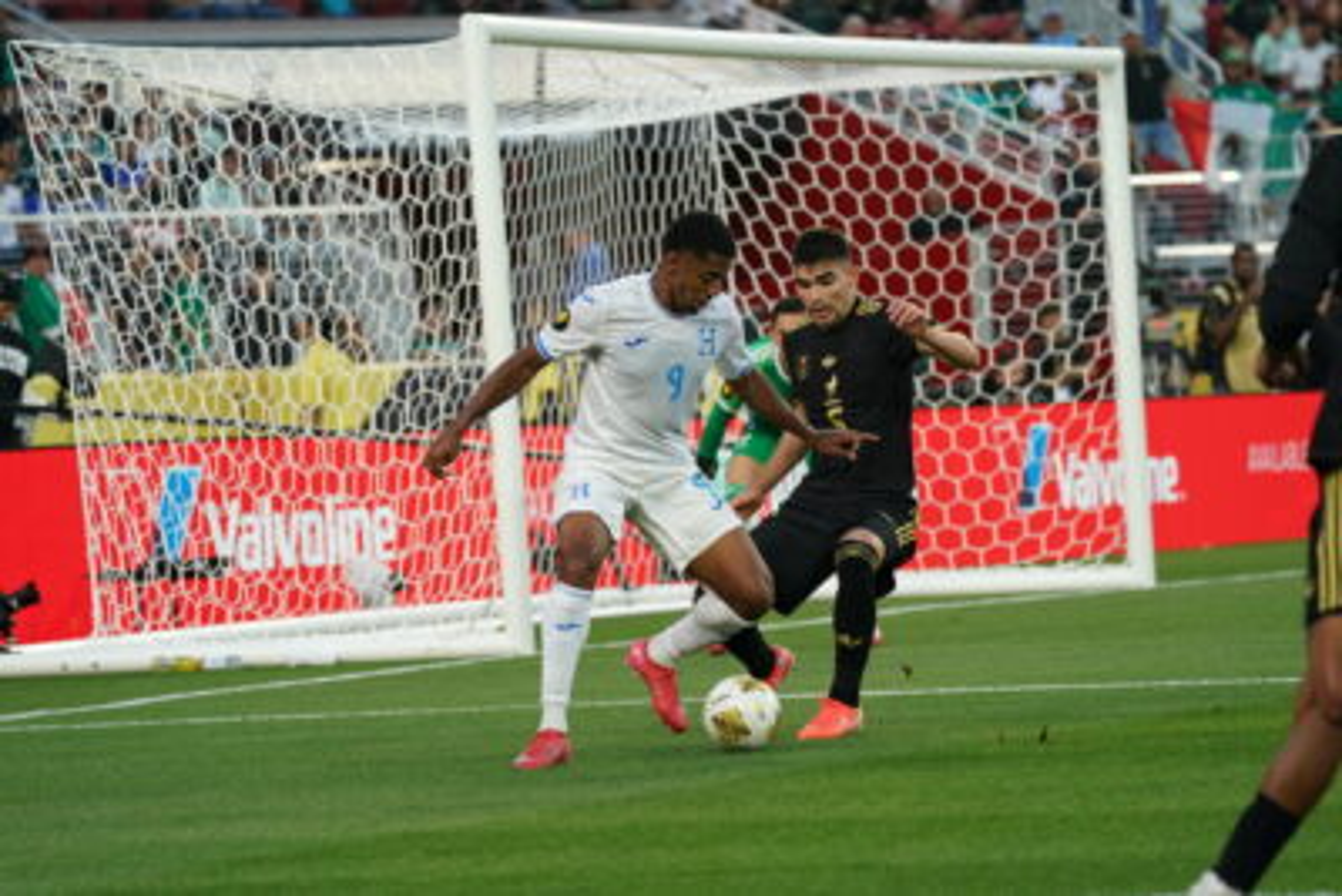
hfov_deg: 8.5
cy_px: 448
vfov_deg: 5.7
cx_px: 671
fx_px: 8987
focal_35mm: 241
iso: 2500
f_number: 5.6
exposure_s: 1/2000
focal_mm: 241
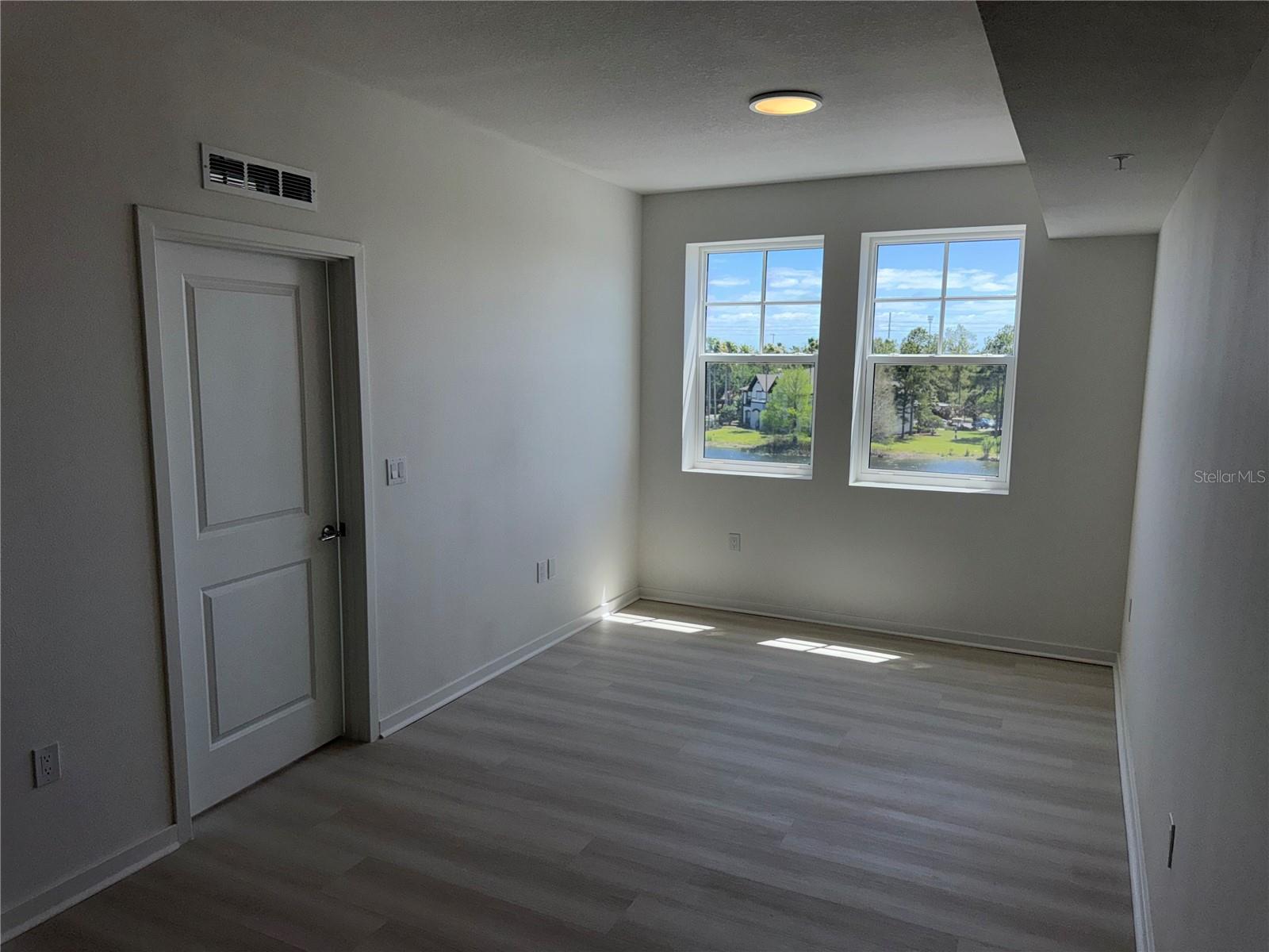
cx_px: 634
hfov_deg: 71.6
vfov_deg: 56.8
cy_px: 476
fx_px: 880
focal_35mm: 24
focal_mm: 6.76
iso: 50
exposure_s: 1/1553
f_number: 1.78
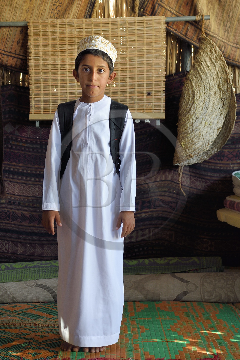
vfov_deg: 28.8
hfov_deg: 19.5
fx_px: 700
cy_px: 180
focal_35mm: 70
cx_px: 120
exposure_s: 1/100
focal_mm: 70
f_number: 7.1
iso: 800
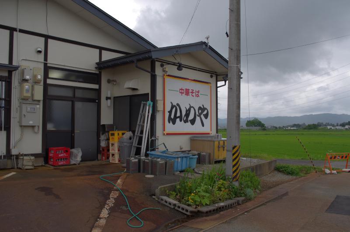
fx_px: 301
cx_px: 175
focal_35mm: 31
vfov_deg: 42.2
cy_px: 116
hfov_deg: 60.3
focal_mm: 21
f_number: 5
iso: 100
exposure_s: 1/250
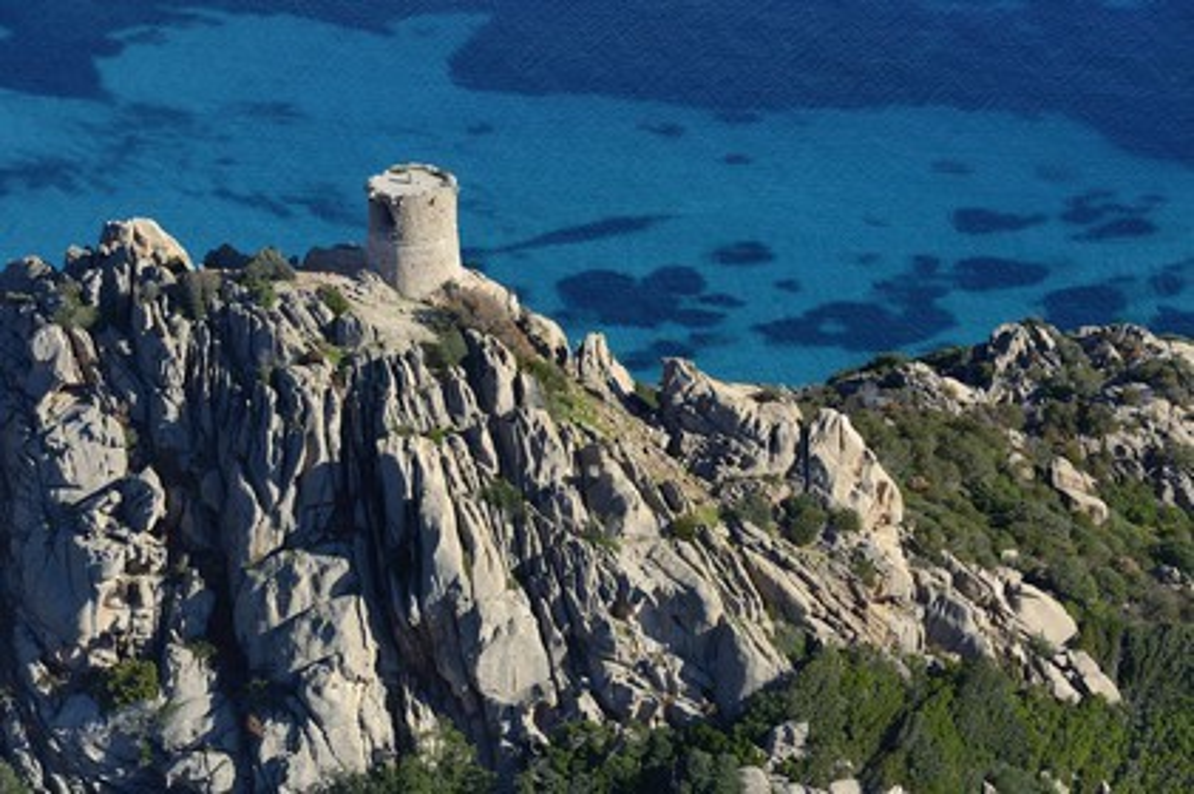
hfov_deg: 15.2
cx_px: 597
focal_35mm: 135
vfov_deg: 10.1
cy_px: 397
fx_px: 4474
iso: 400
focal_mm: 135
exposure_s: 1/800
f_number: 8
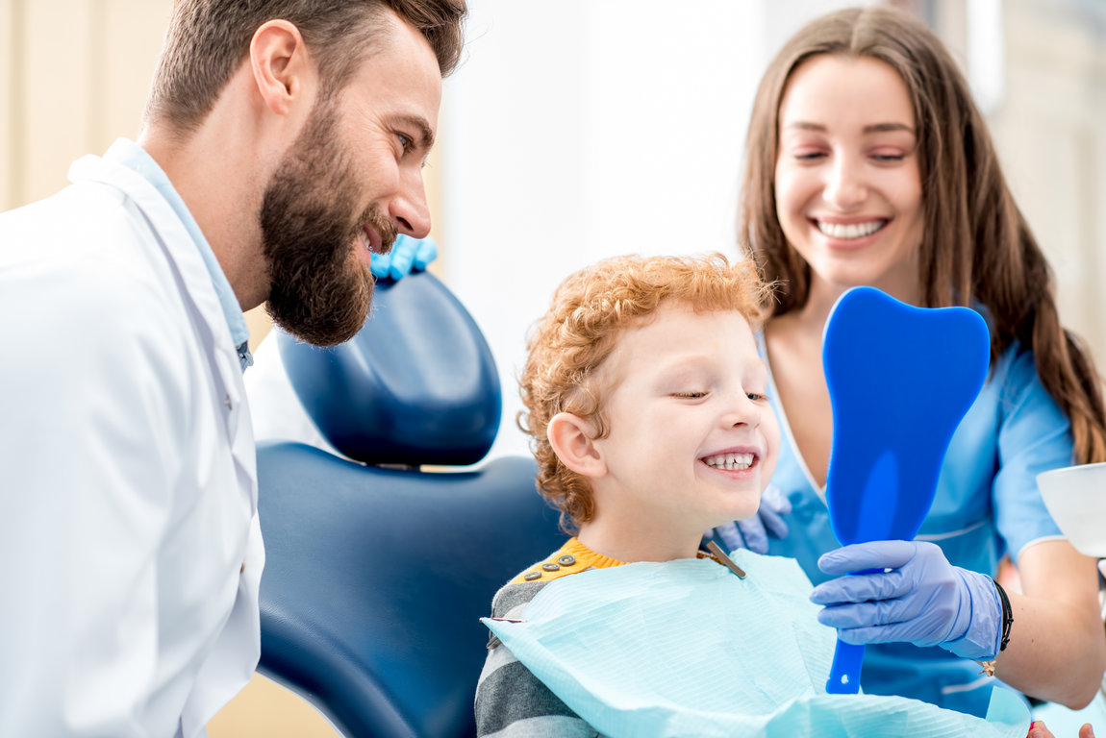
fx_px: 2613
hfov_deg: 23.9
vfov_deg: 16.1
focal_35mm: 85
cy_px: 369
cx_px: 553
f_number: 2.8
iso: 200
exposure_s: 1/200
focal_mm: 85
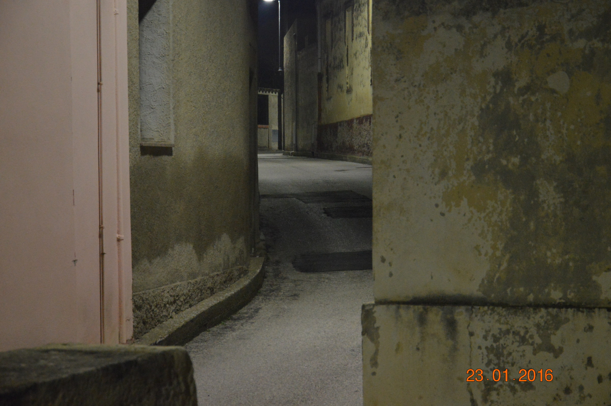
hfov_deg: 20.6
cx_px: 306
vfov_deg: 13.8
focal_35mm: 99
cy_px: 203
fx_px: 1679
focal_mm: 66
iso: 3200
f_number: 5.3
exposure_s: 1/30
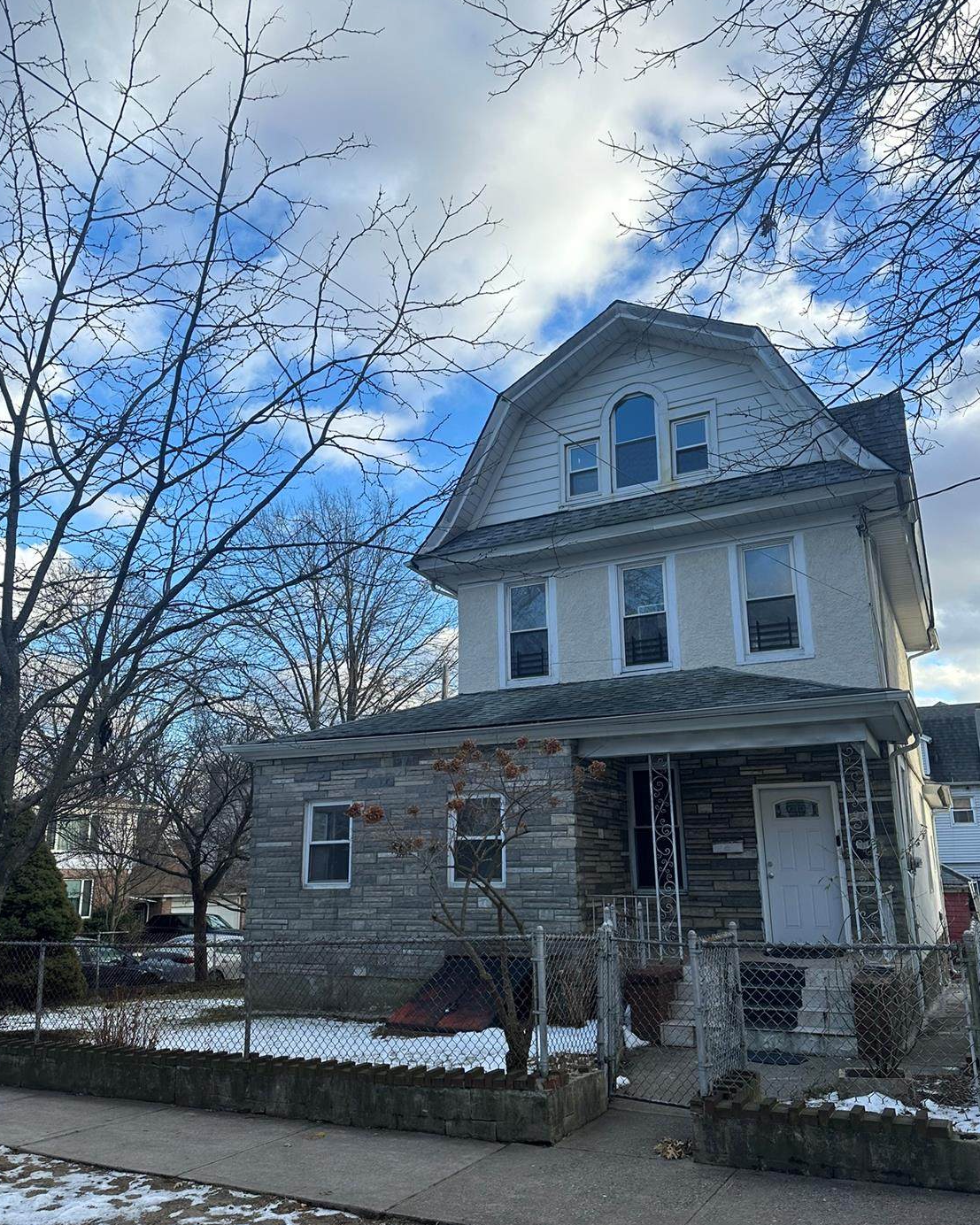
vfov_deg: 66.0
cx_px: 486
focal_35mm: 26
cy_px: 643
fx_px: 943
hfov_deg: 54.9
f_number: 1.78
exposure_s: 1/1289
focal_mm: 6.86
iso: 80
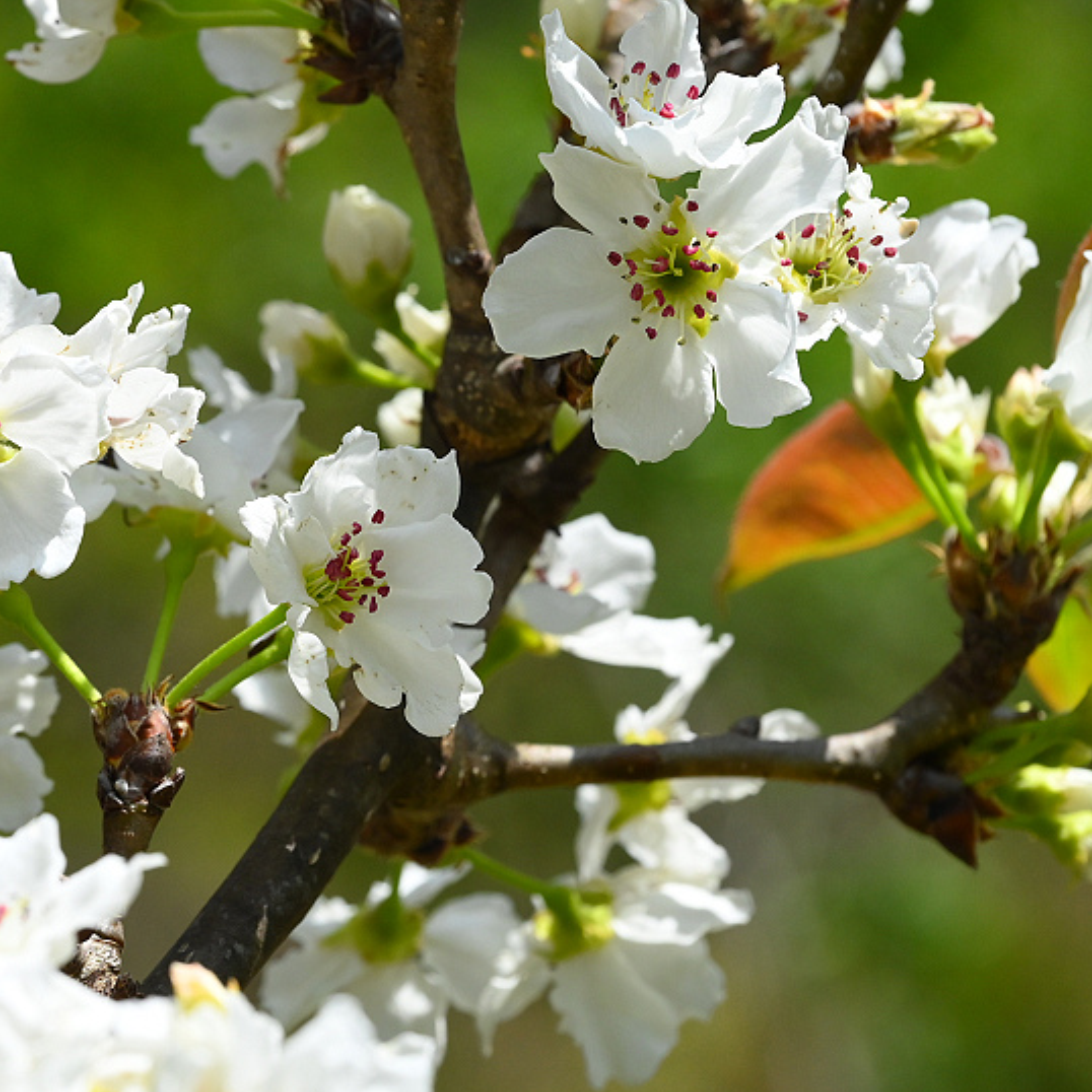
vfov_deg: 9.0
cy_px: 462
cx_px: 81
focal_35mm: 194
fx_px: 6924
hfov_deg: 9.0
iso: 1250
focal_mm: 120
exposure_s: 1/1600
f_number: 11
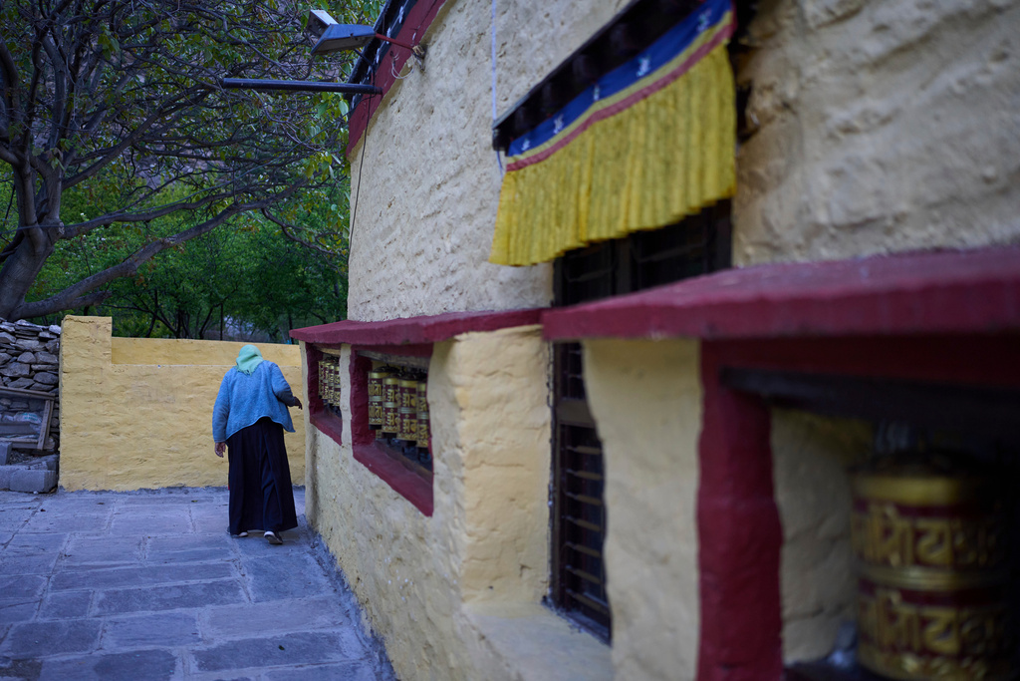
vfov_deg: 37.9
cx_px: 510
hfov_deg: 54.4
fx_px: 992
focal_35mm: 35
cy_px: 340
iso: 800
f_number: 1.4
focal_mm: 35
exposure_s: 1/2500
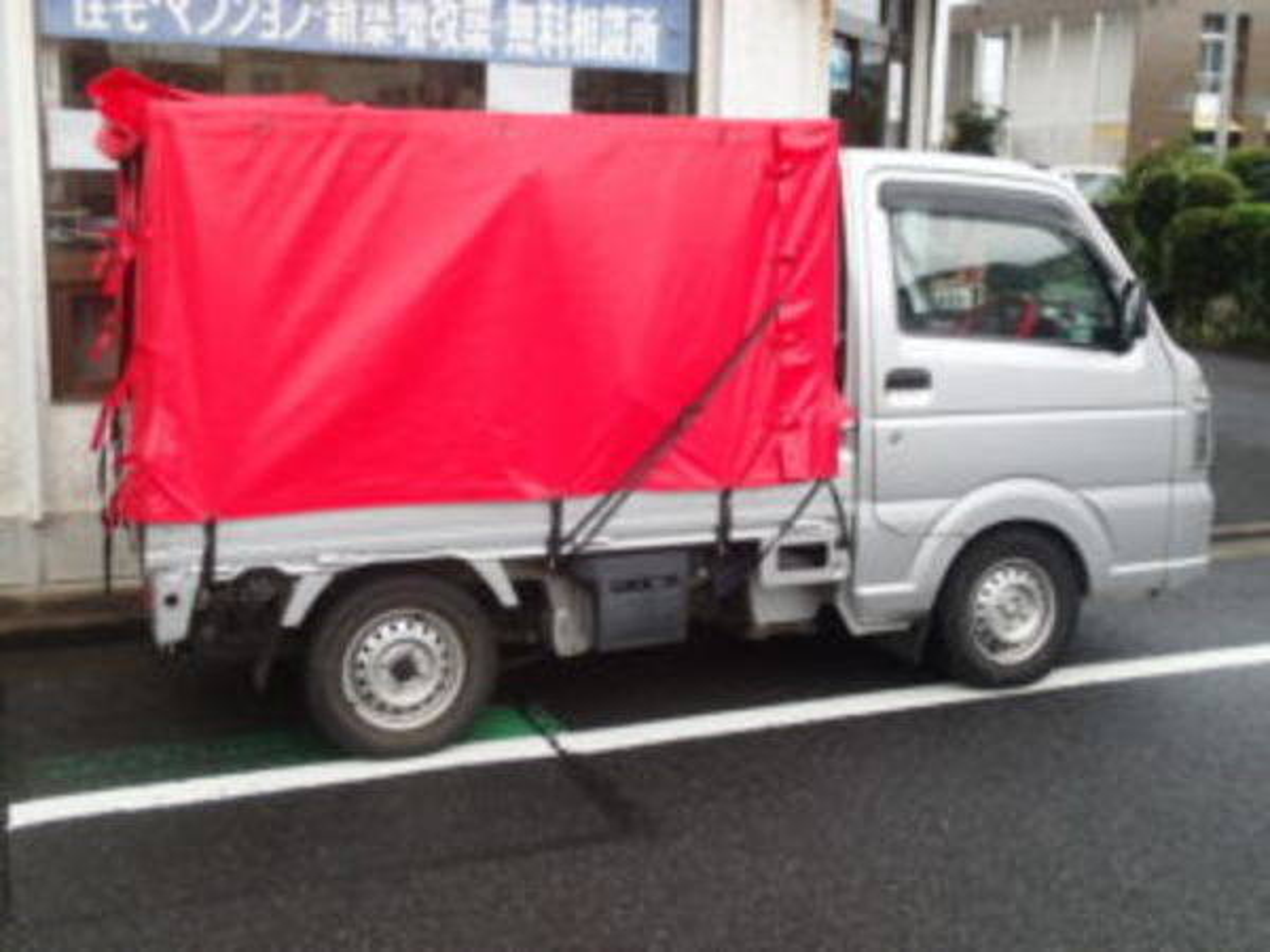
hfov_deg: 46.8
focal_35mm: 40
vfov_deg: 36.0
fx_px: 1468
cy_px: 476
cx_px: 635
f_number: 4
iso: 100
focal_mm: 7.34
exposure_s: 1/125
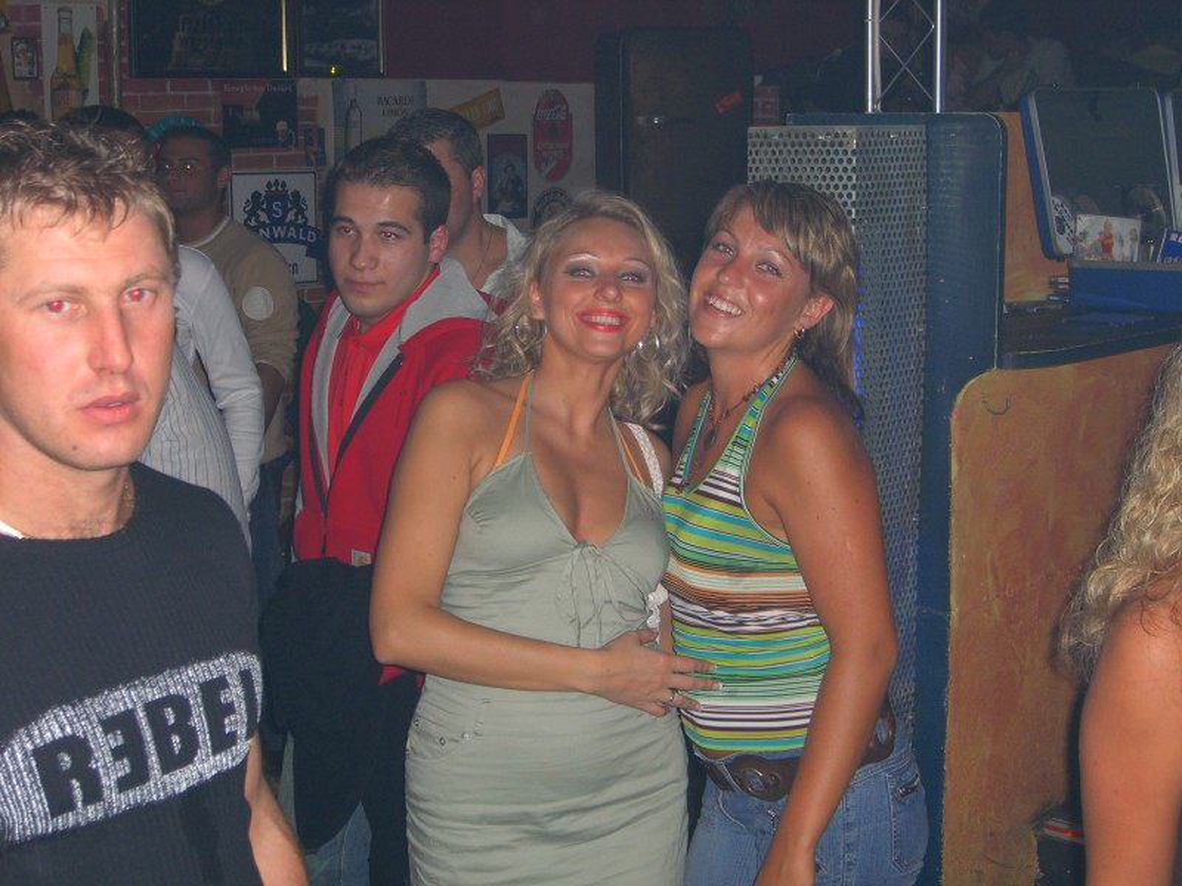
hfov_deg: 33.8
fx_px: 1946
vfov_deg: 25.7
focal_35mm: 57
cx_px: 591
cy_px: 443
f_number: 3.6
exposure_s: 1/60
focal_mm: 11.8
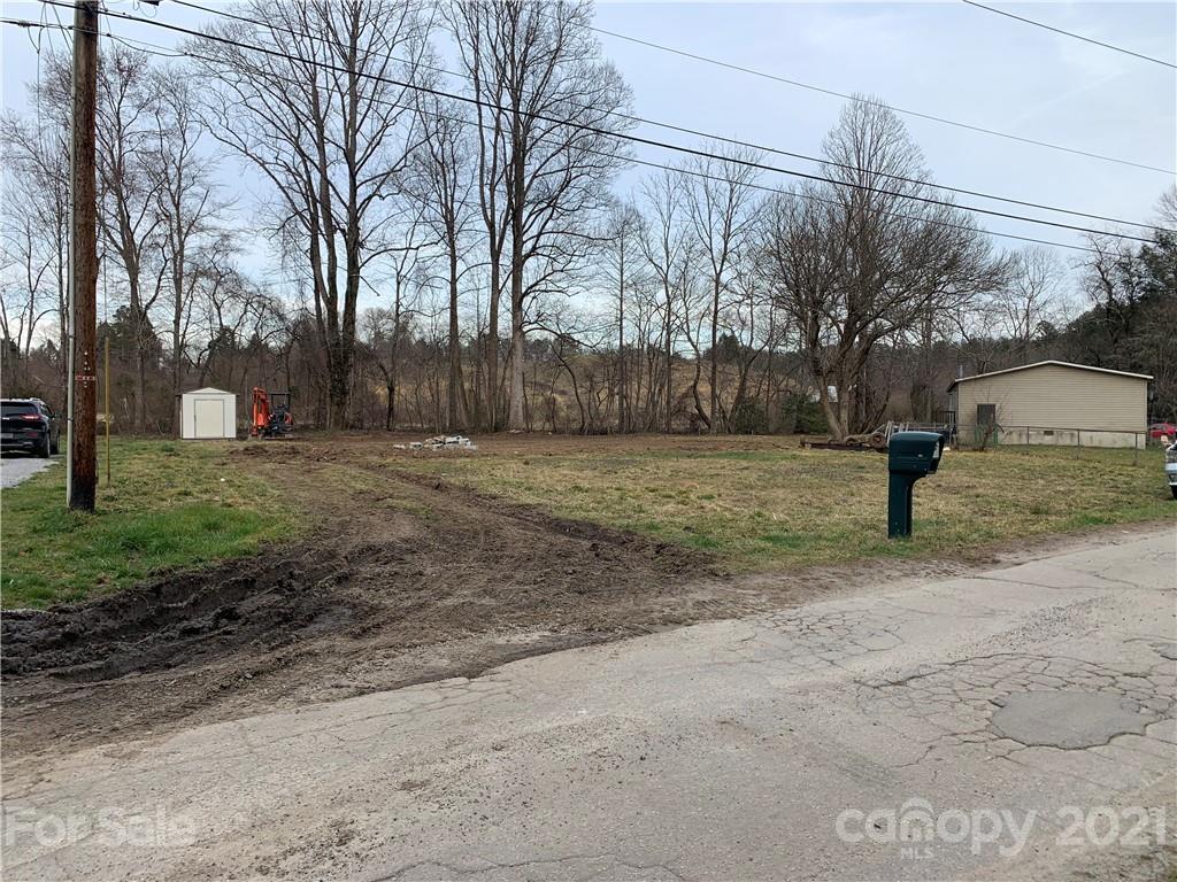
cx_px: 588
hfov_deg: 67.3
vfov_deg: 53.1
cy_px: 441
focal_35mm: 26
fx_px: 884
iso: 25
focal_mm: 4.25
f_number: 1.8
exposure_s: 1/448
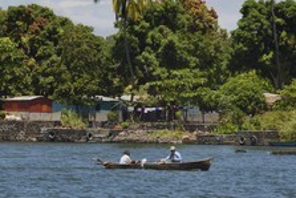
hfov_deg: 5.5
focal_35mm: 376
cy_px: 50
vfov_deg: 3.7
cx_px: 46
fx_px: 3093
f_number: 13
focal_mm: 200
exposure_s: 1/250
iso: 200
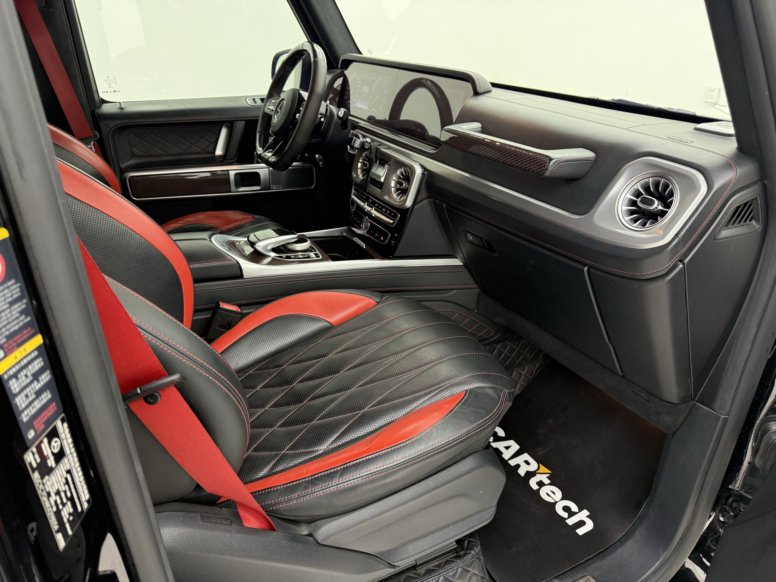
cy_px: 291
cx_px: 388
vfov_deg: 56.8
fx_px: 538
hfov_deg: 71.6
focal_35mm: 24
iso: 200
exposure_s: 1/104
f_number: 1.78
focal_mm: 6.76
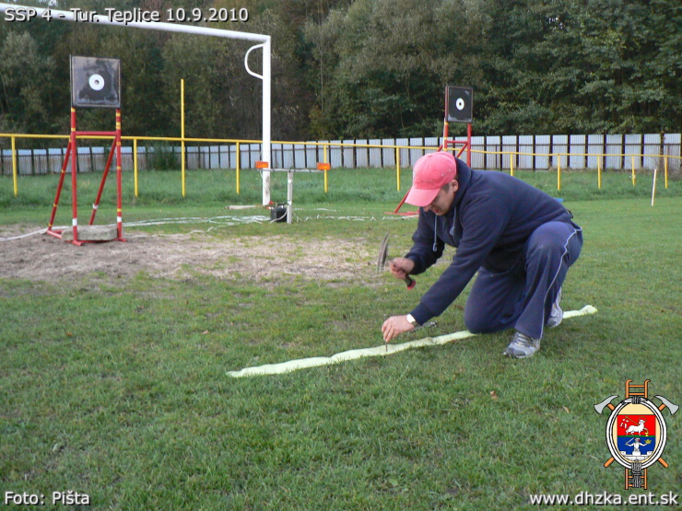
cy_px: 256
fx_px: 709
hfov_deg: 51.4
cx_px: 341
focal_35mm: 36
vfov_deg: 39.7
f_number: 2.8
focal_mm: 6
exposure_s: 1/15
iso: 200
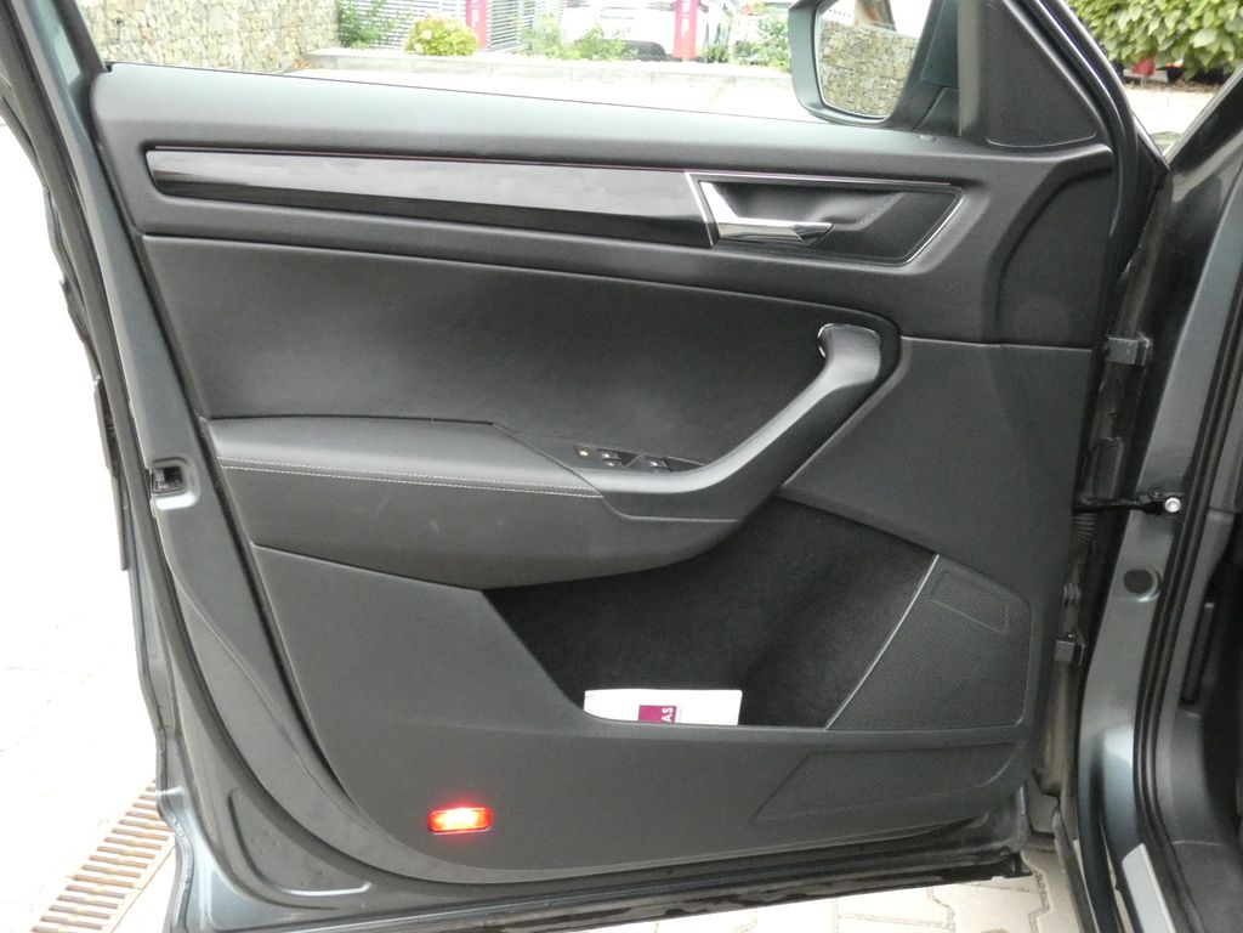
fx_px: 1257
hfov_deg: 52.6
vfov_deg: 40.7
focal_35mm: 35
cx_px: 622
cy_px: 466
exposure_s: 1/60
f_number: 5.6
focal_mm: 6.2
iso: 1600
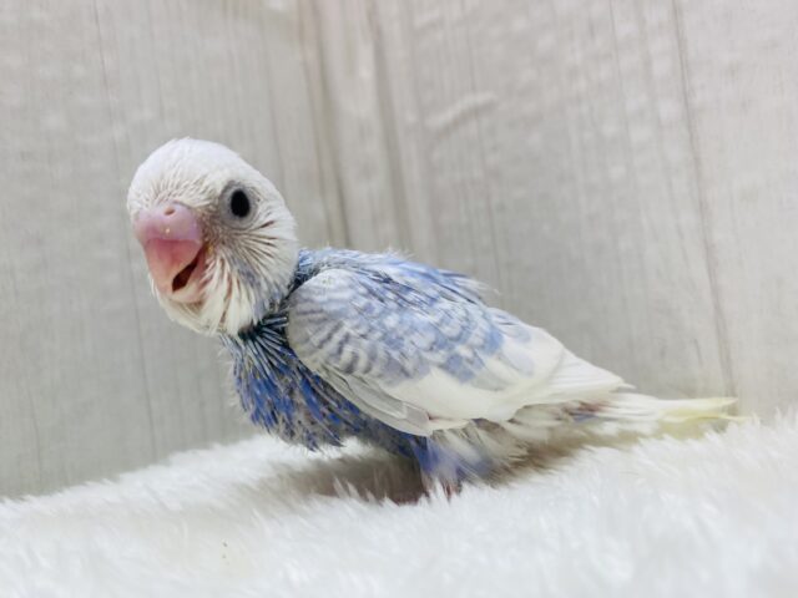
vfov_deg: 54.9
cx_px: 399
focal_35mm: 25
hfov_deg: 69.4
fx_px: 576
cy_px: 299
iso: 50
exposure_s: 1/100
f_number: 1.8
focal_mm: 4.25
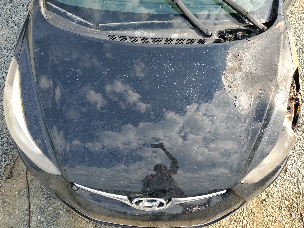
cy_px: 114
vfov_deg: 53.1
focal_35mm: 26
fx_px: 228
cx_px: 152
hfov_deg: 67.3
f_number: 1.5
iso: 50
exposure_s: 1/833
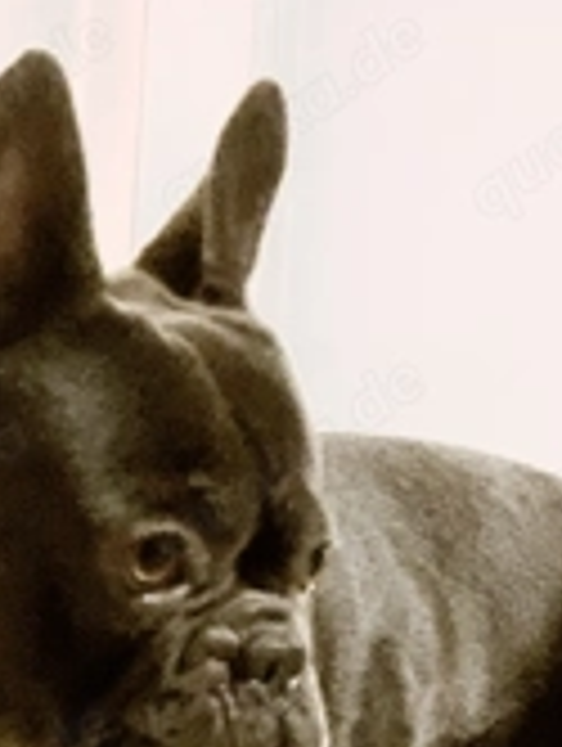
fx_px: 2699
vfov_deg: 15.2
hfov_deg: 11.9
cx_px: 144
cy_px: 873
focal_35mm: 125
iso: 800
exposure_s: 1/30
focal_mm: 6
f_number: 2.4
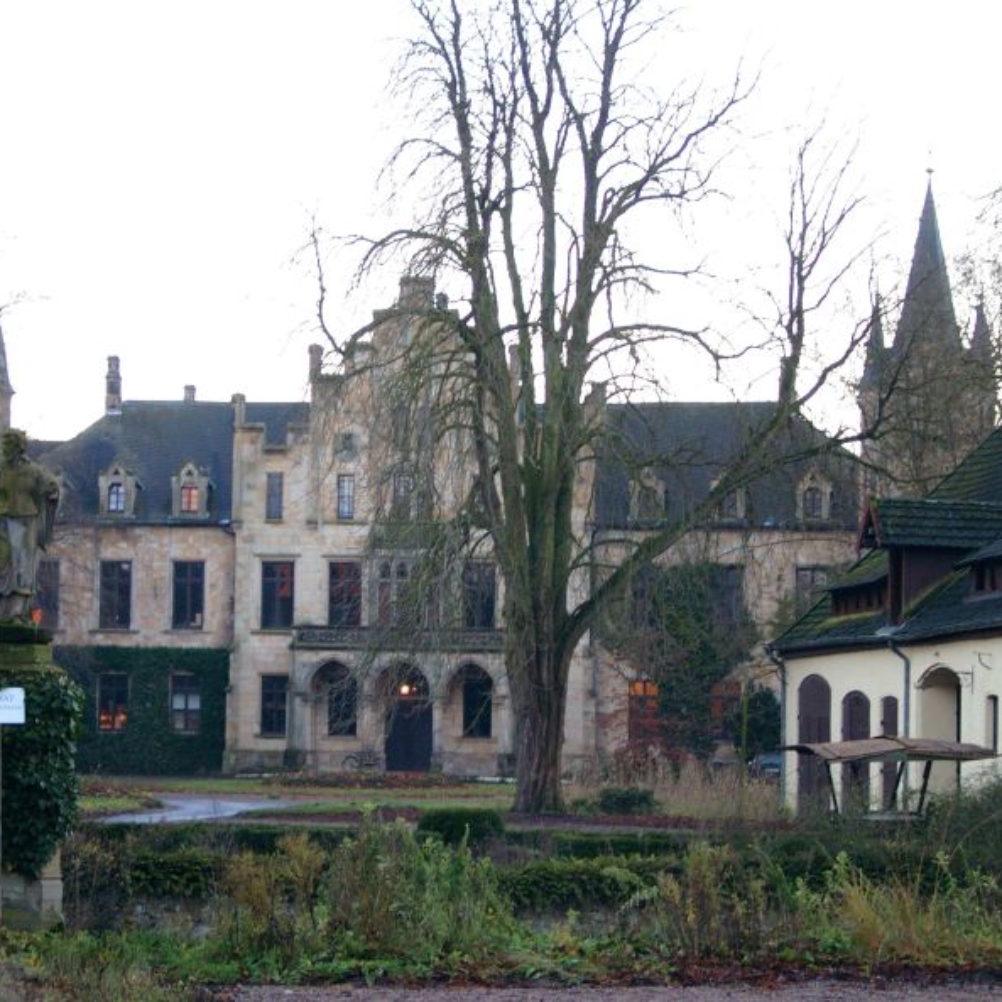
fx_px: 3668
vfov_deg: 15.6
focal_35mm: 112
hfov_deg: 15.5
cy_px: 498
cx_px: 370
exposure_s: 1/31
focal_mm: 19.44
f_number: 2
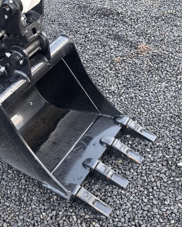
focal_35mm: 63
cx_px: 59
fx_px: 424
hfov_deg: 24.1
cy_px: 113
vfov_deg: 30.0
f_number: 1.78
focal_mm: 6.86
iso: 250
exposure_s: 1/57
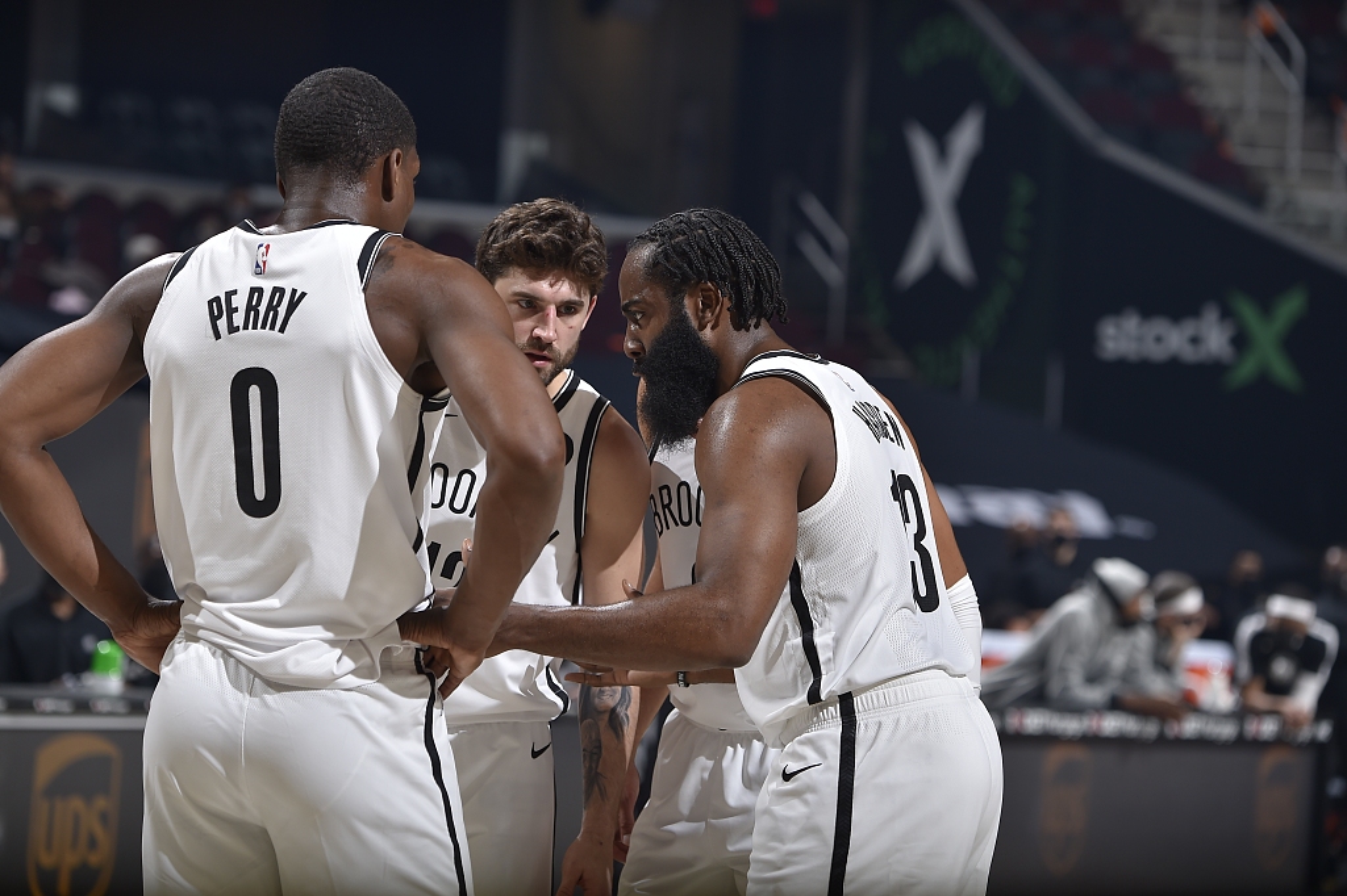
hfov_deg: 9.8
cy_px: 448
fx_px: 7855
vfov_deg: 6.5
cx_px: 674
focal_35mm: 210
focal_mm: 210
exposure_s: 1/400
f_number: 6.3
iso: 250
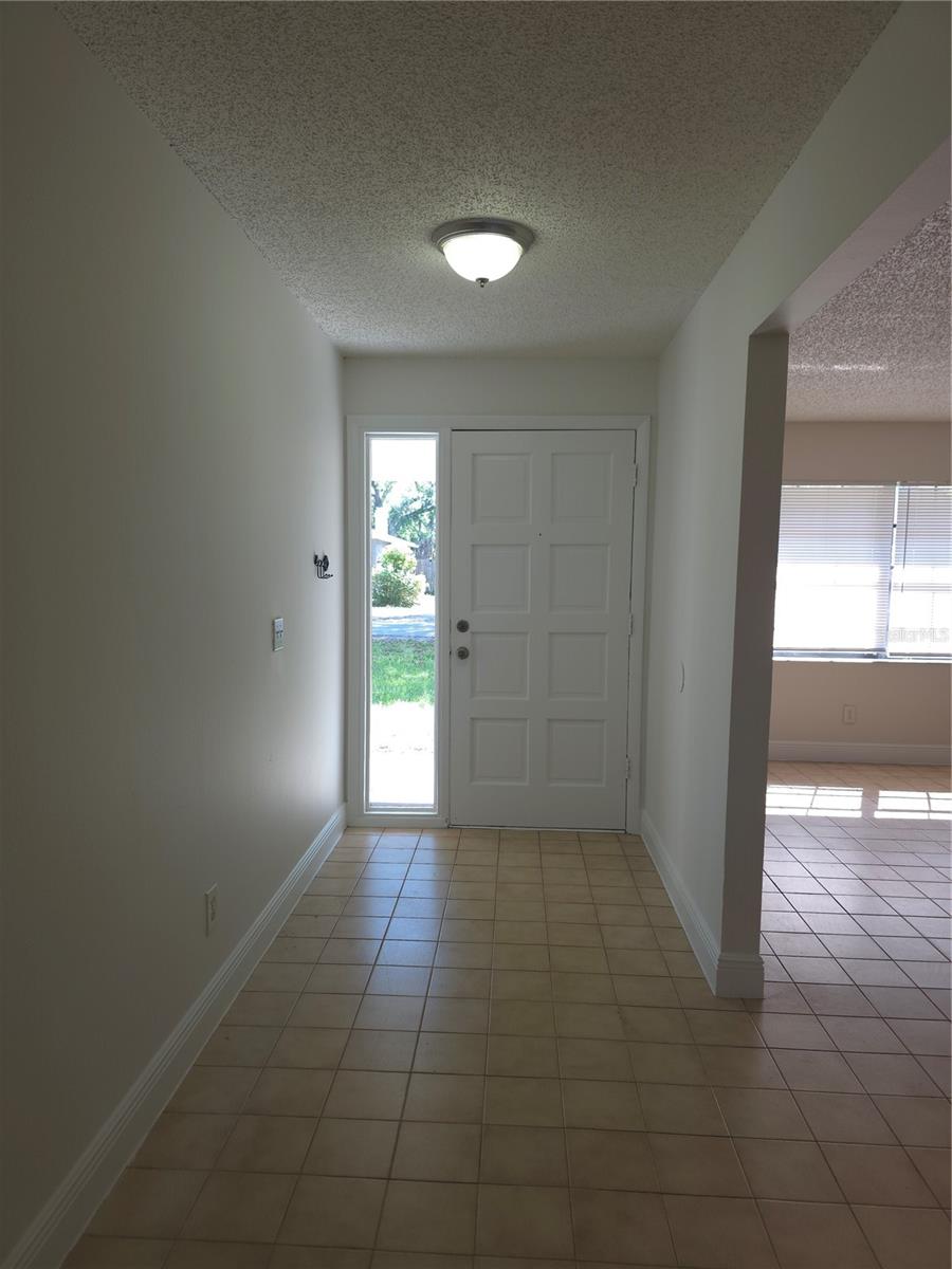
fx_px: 843
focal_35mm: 23
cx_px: 476
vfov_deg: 73.9
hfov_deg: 58.9
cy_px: 634
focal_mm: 6.3
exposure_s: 1/60
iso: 32
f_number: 1.7
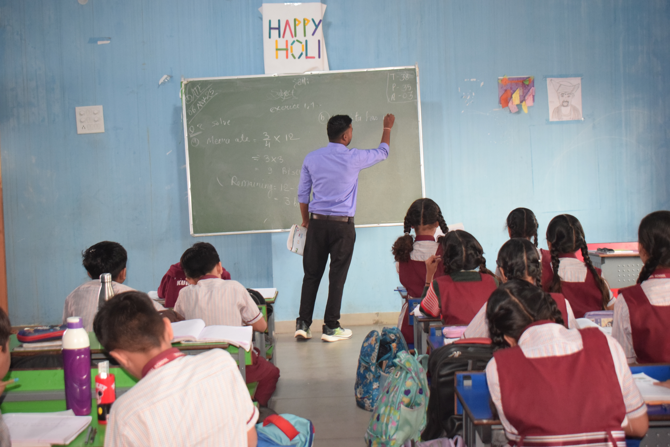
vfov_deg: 28.9
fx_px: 865
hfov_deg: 42.3
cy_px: 224
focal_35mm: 46
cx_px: 335
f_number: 4.2
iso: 2500
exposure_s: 1/60
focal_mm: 31
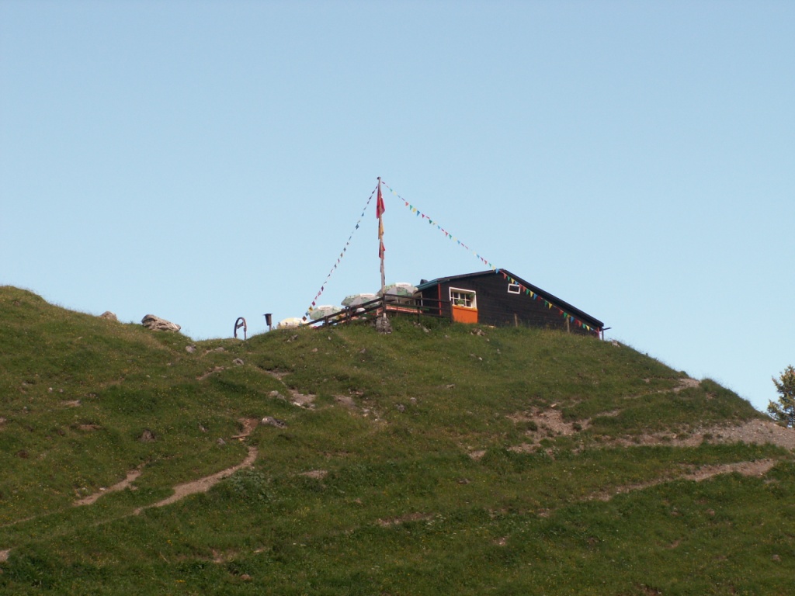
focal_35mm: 105
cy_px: 298
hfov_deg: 18.7
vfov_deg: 14.1
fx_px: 2411
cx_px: 398
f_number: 5.6
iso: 50
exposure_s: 1/125
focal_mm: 17.13
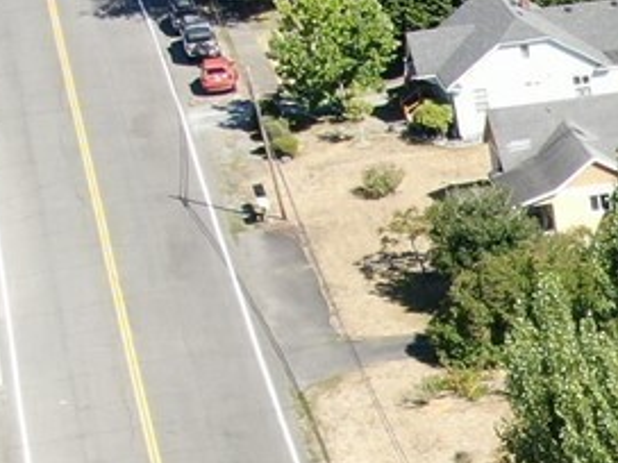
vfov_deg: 10.0
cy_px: 815
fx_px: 2517
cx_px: 1238
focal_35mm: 141
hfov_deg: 12.4
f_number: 2.8
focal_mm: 4.39
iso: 100
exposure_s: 1/640
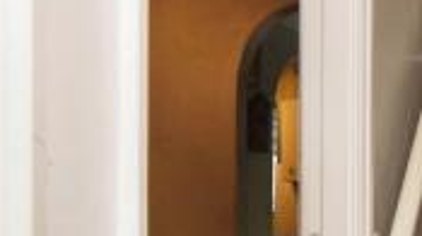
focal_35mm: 92
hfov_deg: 22.8
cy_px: 218
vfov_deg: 13.0
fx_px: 1028
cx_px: 345
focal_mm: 10
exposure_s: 1/30
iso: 800
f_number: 8
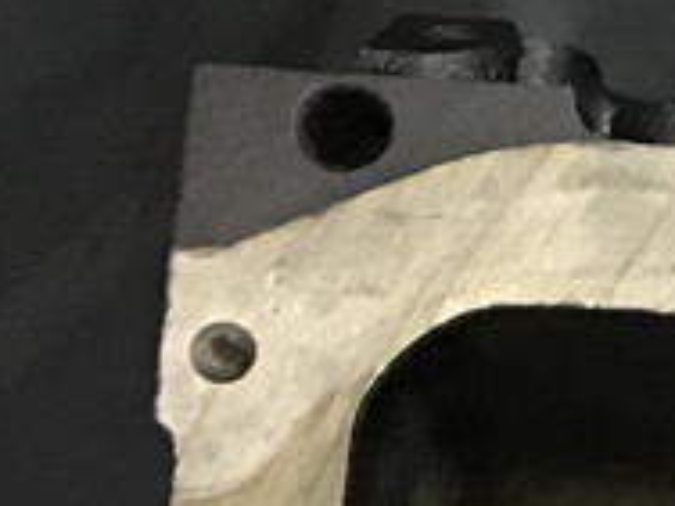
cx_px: 1783
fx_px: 3100
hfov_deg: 10.2
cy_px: 739
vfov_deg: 9.1
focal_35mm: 159
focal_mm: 3.99
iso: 100
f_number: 1.8
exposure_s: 1/14
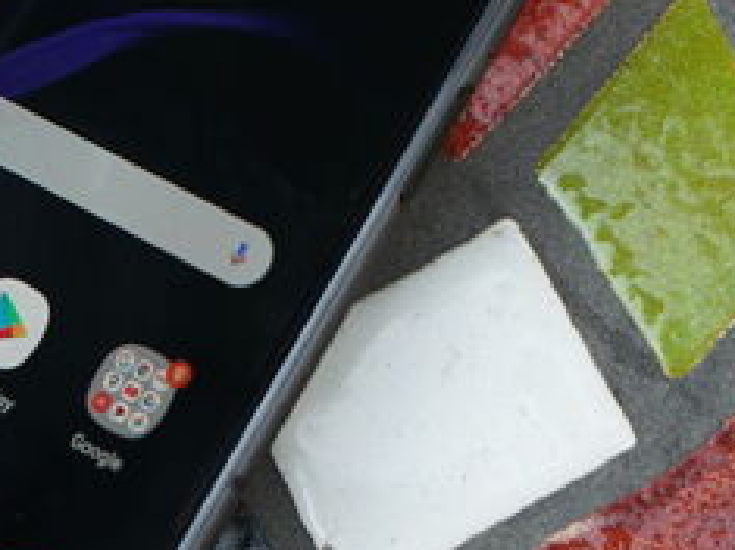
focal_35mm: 212
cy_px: -38
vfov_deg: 7.0
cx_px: -33
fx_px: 4499
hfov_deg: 9.3
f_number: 4
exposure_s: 1/160
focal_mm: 54
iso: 160
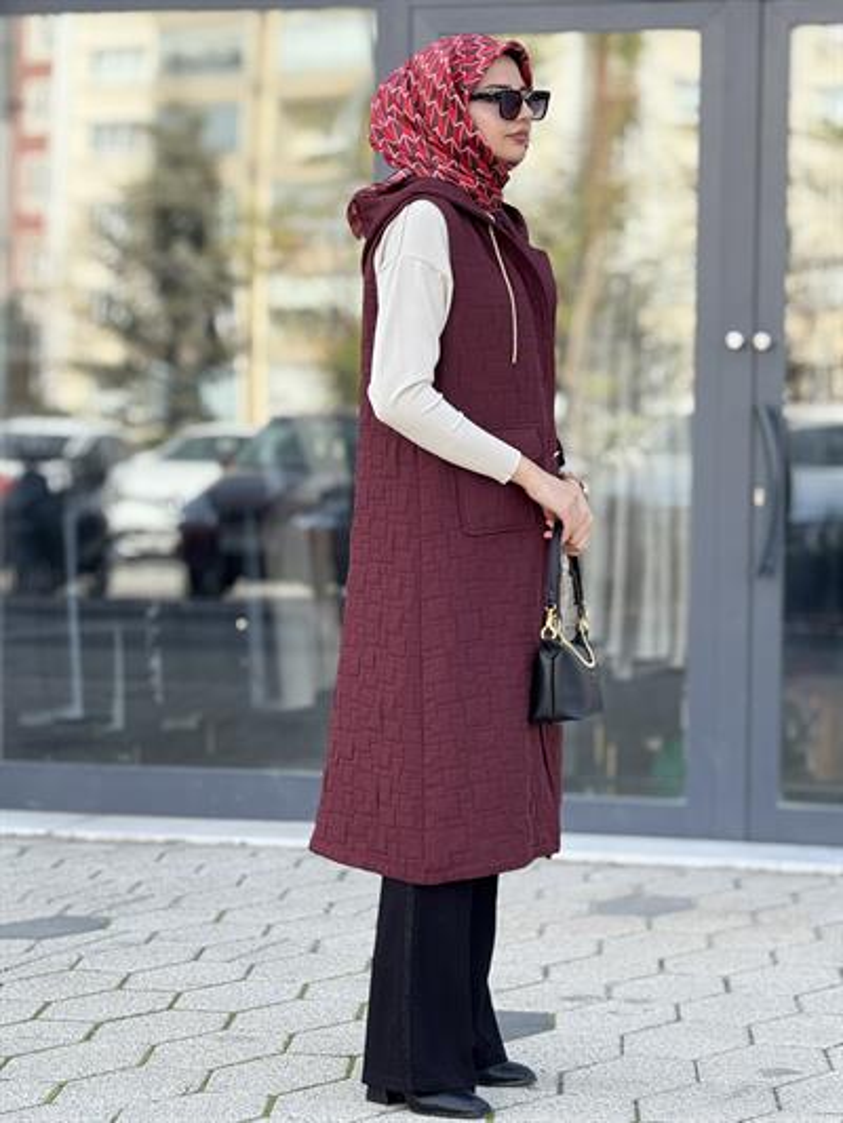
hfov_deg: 12.4
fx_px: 3895
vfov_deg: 16.4
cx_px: 422
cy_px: 562
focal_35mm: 120
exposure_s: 1/222
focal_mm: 15.66
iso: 50
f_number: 2.8
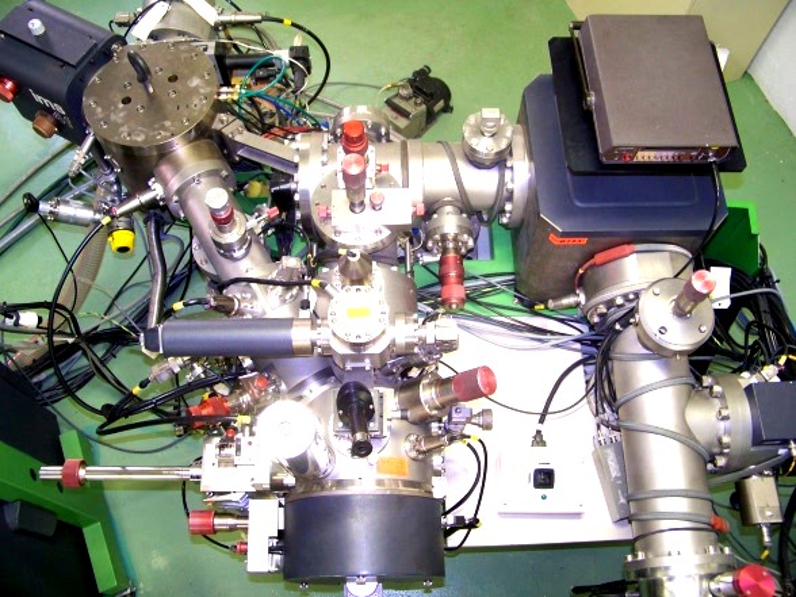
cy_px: 298
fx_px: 759
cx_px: 398
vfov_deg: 42.9
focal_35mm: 33
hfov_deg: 55.4
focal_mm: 5.85
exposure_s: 1/8
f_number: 2.8
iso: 200
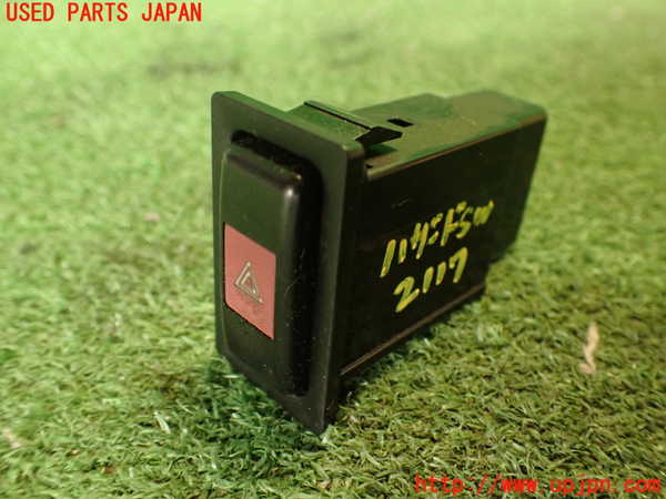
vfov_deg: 44.2
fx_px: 616
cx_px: 333
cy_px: 250
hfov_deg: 56.8
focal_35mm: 32
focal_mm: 5.79
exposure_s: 1/30
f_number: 2.4
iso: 640
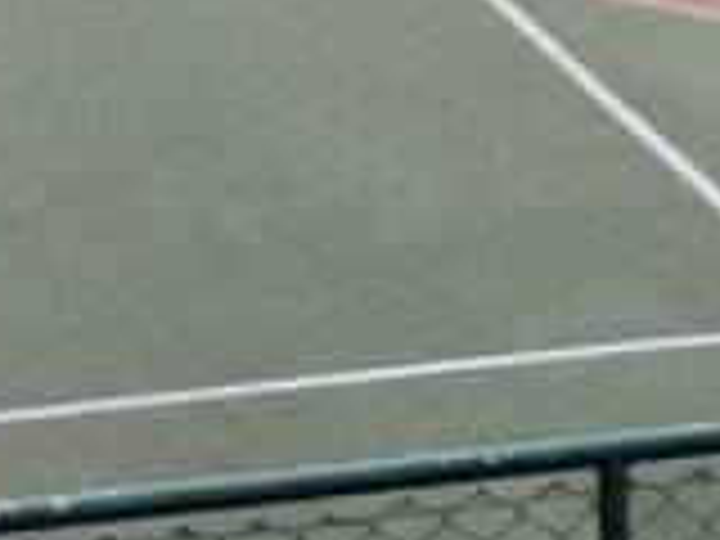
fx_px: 7321
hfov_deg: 5.6
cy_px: -1161
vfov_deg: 4.1
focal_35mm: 352
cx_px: 1017
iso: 100
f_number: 3.7
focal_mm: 9.8
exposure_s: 1/640
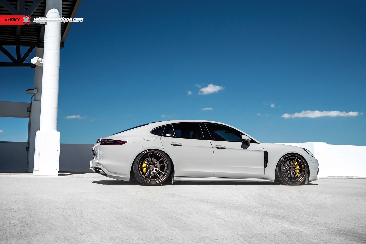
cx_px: 183
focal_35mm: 38
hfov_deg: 50.7
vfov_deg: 35.0
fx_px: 386
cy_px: 122
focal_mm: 38
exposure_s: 1/320
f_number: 6.3
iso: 100
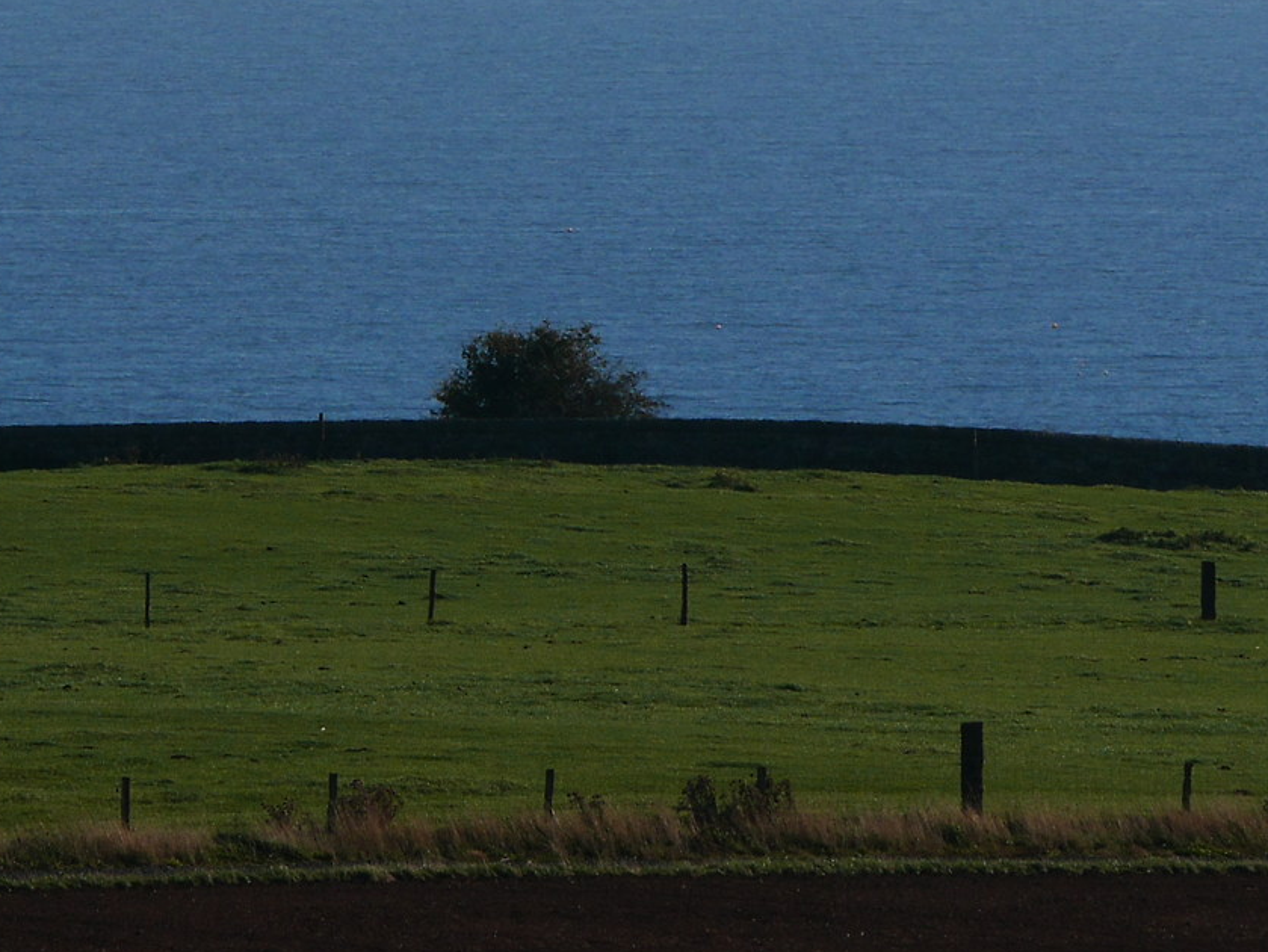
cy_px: 171
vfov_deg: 2.6
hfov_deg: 3.5
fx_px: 20962
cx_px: 219
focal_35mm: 572
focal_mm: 100
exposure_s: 1/640
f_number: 11
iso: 200
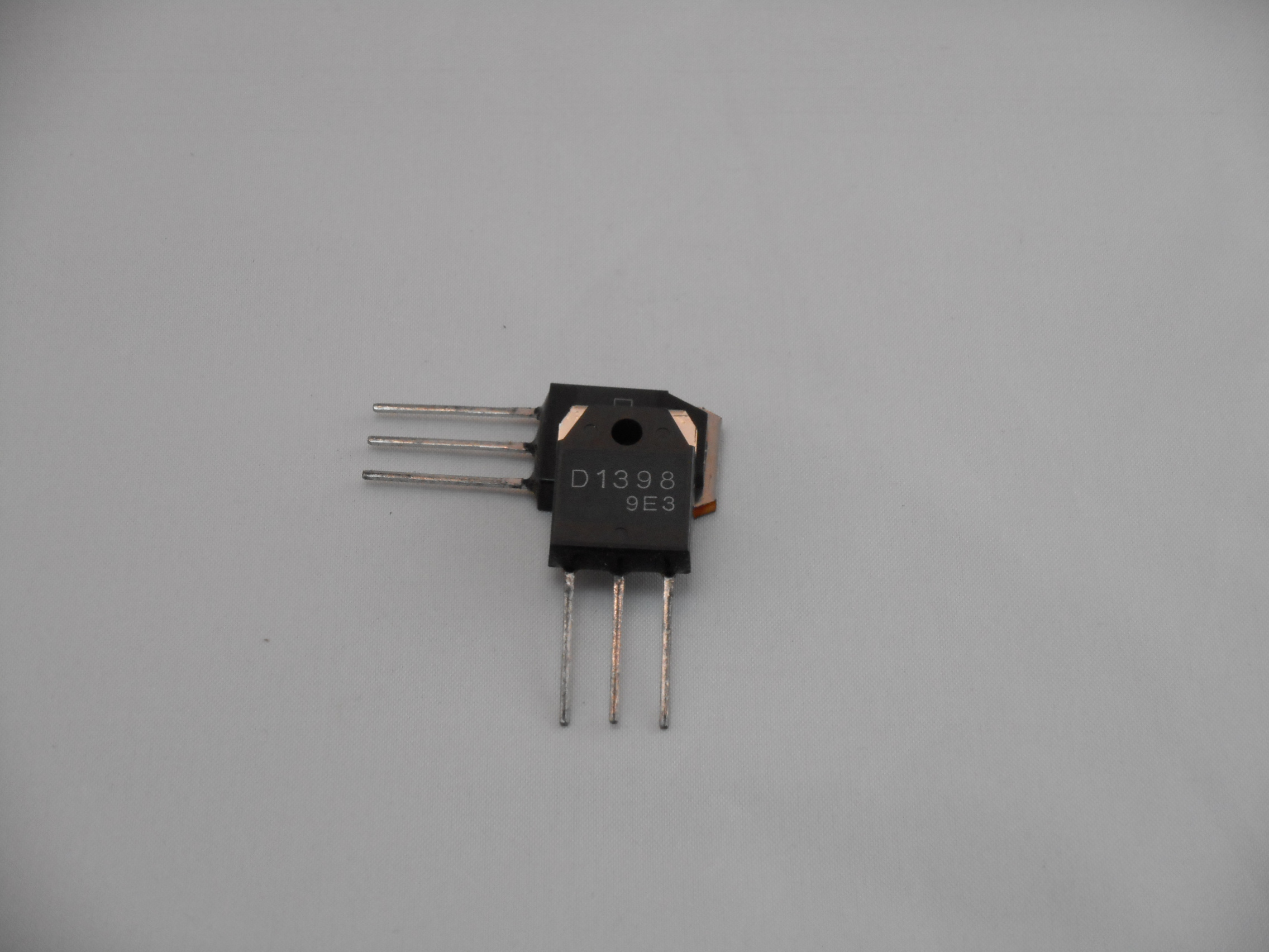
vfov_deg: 14.5
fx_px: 3739
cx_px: 634
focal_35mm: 102
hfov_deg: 19.3
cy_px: 476
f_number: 5.8
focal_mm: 18.2
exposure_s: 1/60
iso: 360
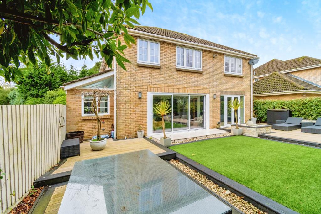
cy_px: 107
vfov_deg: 77.3
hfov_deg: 100.4
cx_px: 160
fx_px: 134
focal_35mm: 15
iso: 400
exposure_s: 1/250
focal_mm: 10
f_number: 7.1
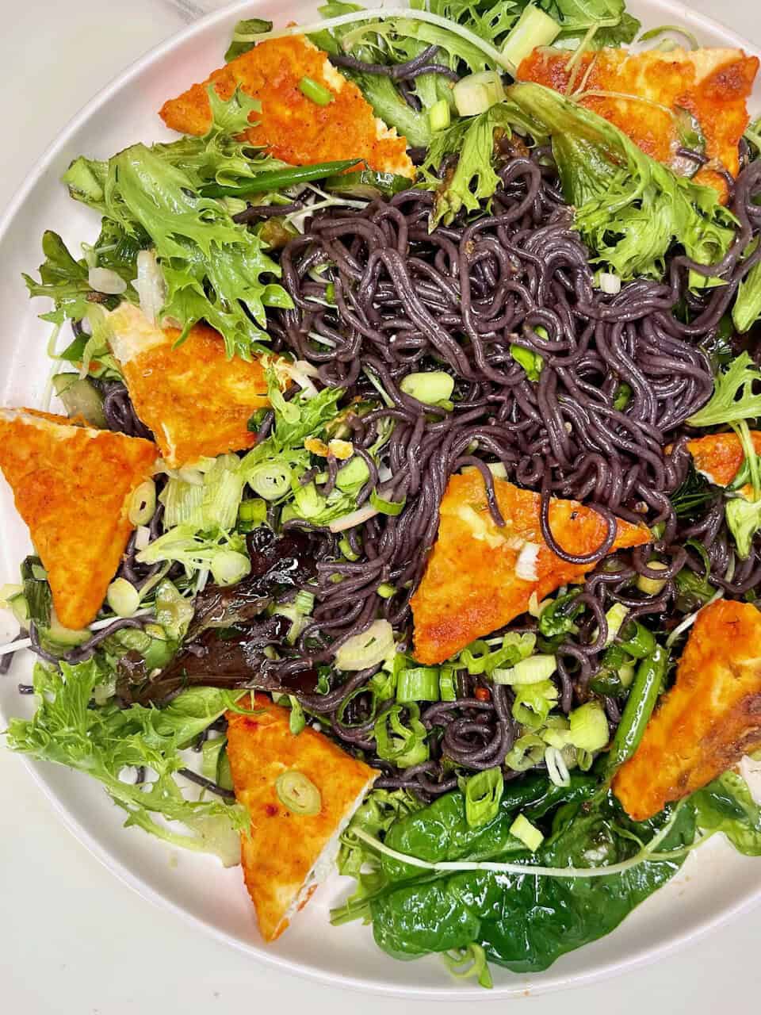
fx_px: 733
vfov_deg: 69.4
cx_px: 380
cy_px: 508
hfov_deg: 54.9
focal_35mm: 25
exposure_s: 1/60
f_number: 1.6
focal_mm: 5.1
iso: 125
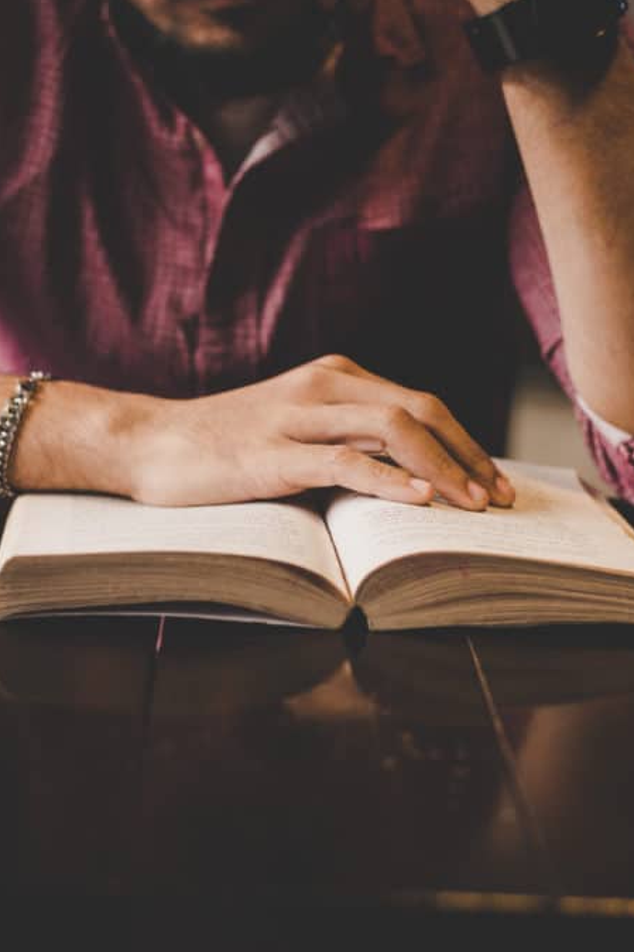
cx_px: 244
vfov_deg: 26.7
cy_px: 474
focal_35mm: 76
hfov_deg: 17.9
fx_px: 2009
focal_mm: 50
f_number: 2.5
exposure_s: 1/160
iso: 250
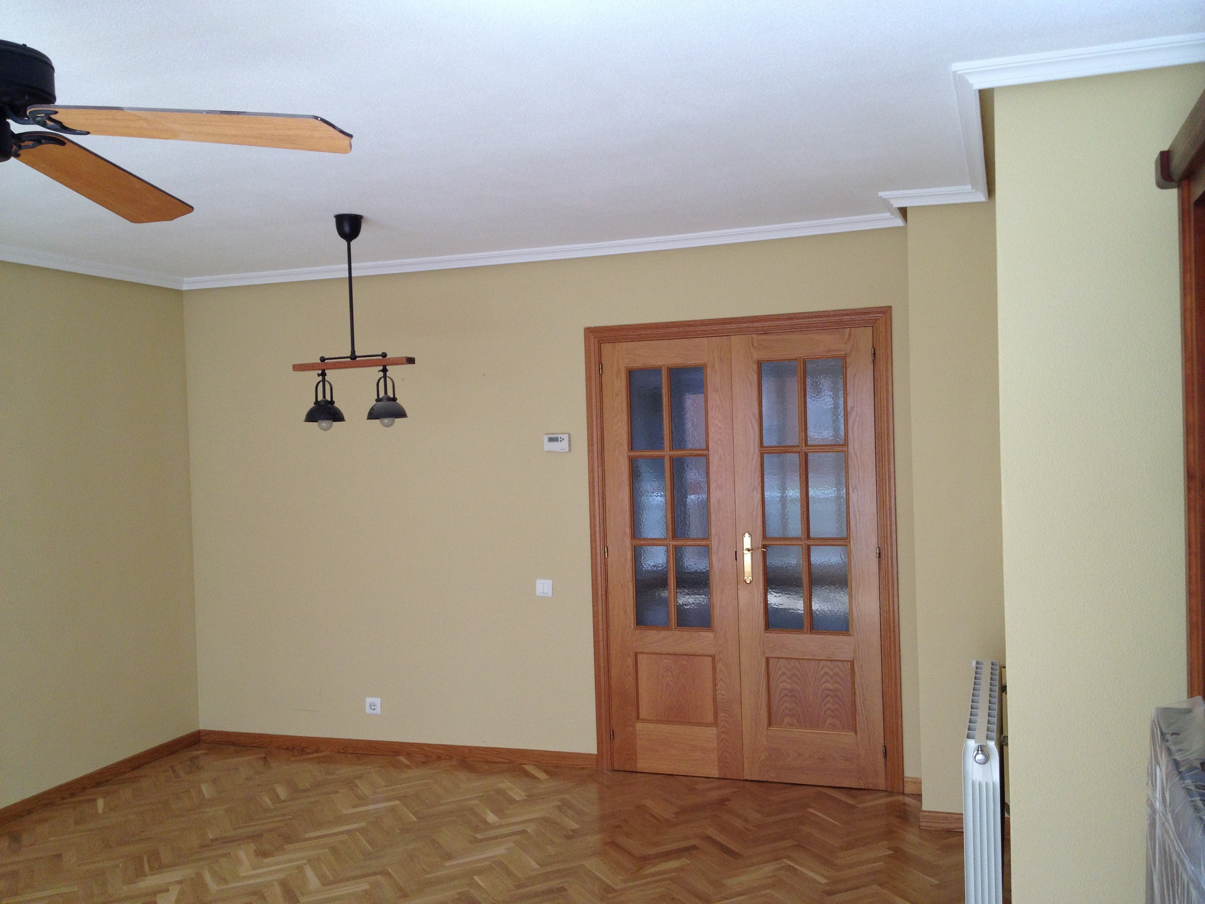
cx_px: 602
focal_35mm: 35
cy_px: 452
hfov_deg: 52.6
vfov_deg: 40.7
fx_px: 1218
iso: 80
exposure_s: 1/120
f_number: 2.4
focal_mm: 4.28
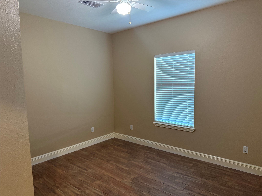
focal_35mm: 24
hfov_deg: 71.6
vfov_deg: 56.8
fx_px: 182
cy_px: 98
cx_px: 131
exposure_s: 1/60
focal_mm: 6.76
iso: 640
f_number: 1.78
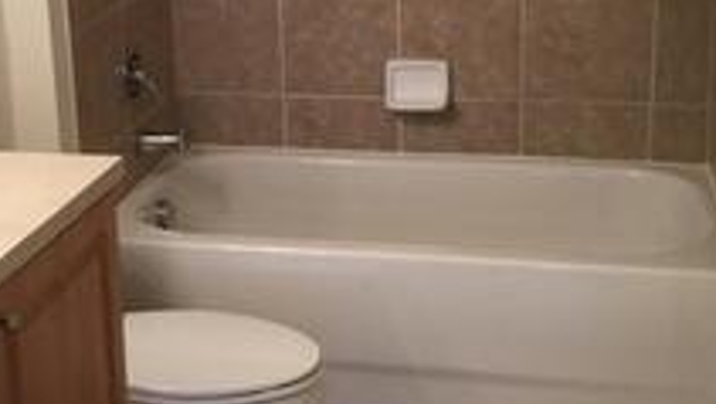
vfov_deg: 18.7
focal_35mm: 64
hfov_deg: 32.7
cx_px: 271
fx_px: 1216
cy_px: 95
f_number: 2.4
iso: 100
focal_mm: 3.3
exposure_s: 1/30
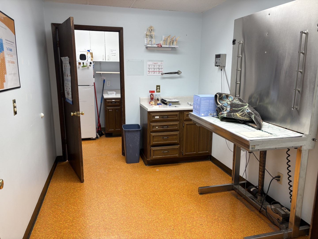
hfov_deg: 67.3
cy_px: 120
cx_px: 159
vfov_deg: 53.1
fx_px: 239
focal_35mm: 26
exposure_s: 1/120
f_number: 1.6
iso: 80
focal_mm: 5.96
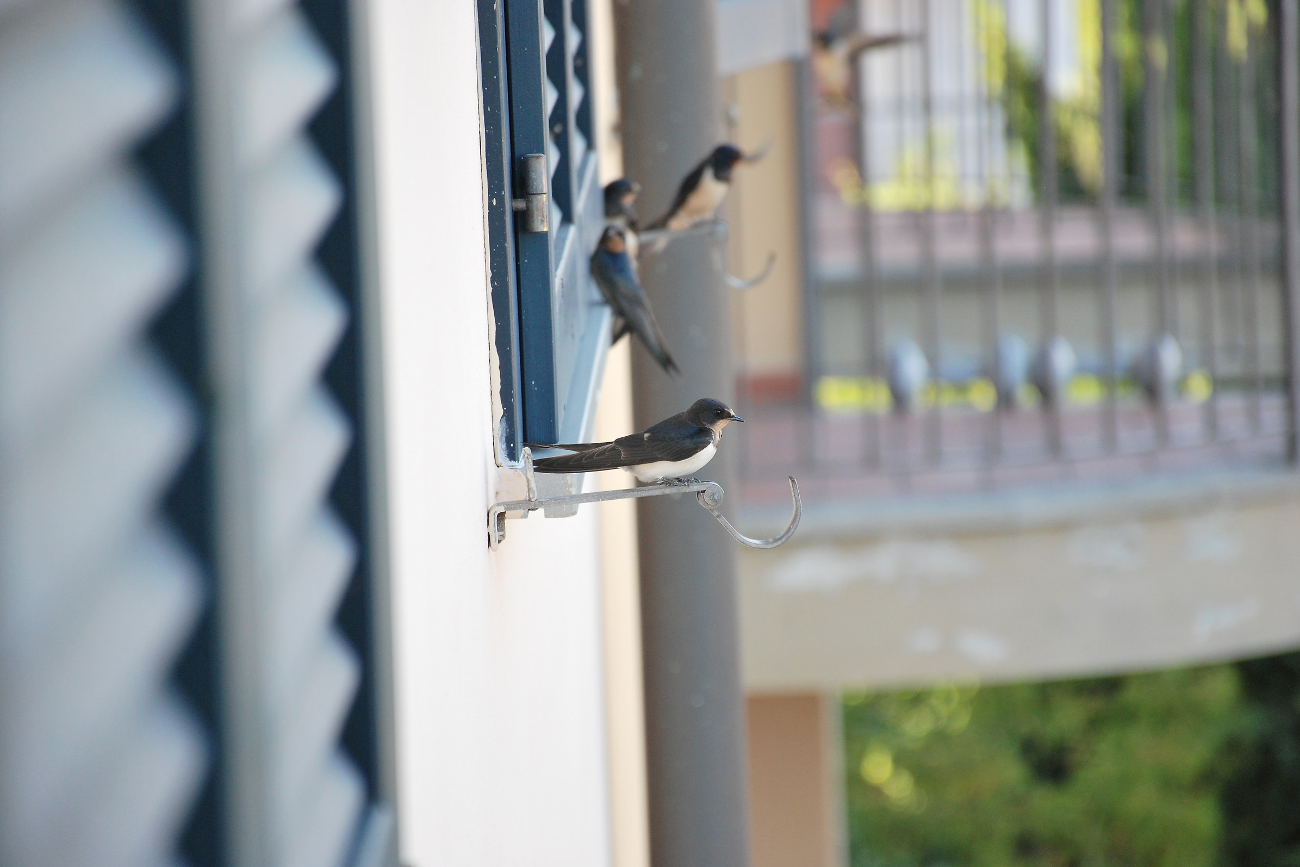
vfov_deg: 6.5
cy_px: 434
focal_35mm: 211
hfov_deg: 9.8
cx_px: 649
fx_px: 7619
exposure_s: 1/125
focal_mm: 140
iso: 400
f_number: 6.3
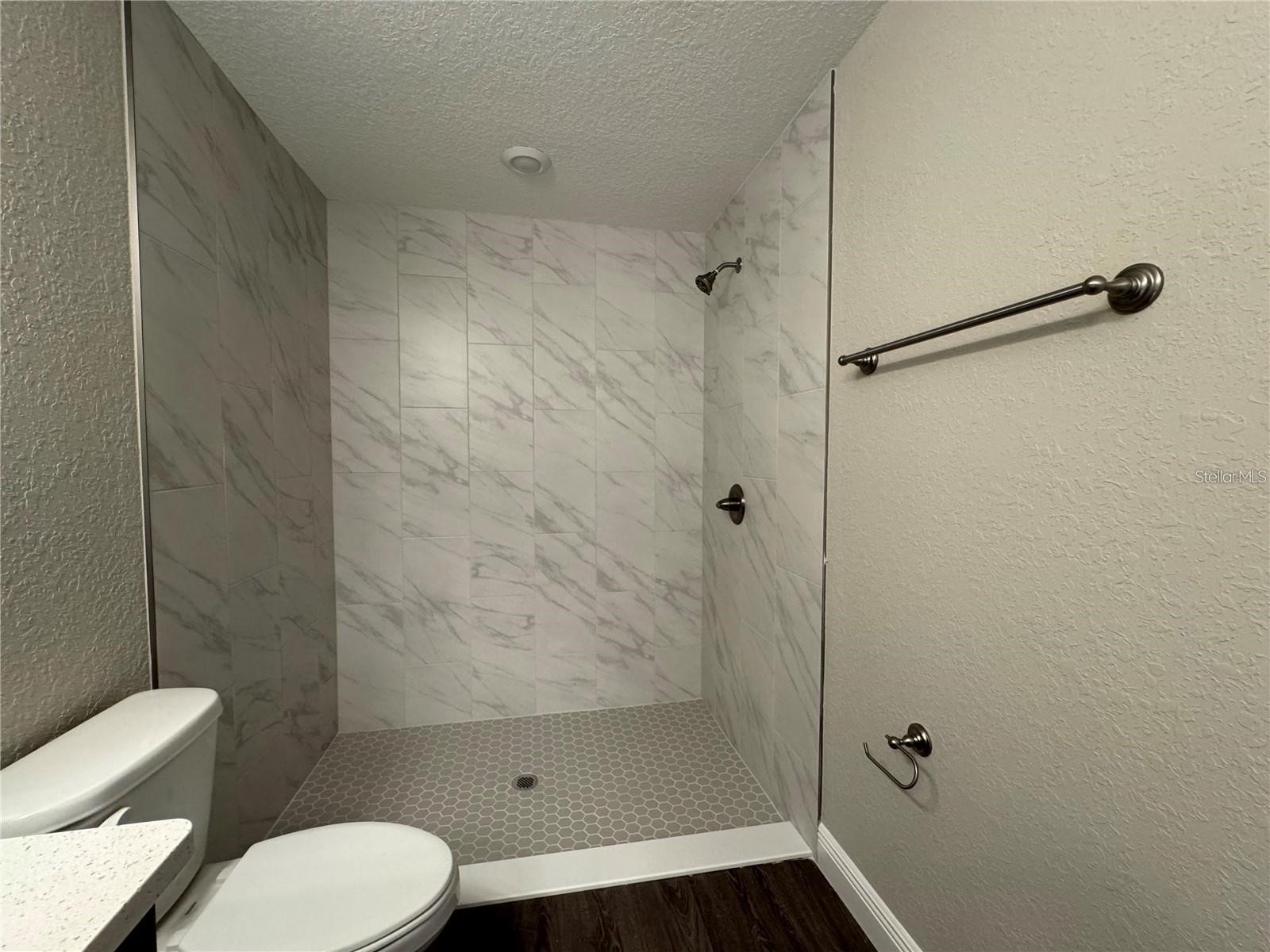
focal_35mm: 14
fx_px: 514
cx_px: 635
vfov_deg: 85.7
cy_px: 476
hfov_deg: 102.1
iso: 250
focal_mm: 2.22
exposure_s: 1/120
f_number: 2.2
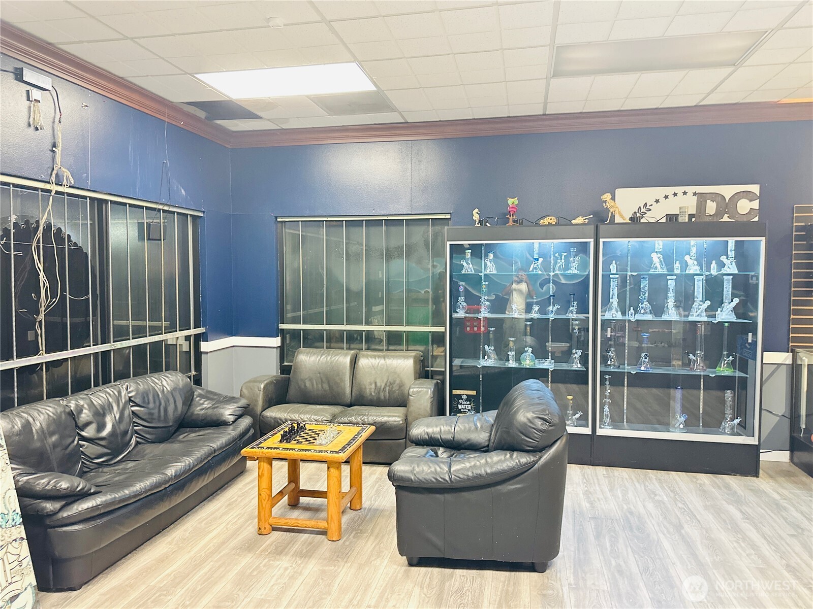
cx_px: 406
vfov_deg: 56.8
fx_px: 564
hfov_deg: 71.6
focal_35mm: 24
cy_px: 304
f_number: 1.78
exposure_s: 1/30
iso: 1000
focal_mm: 6.86
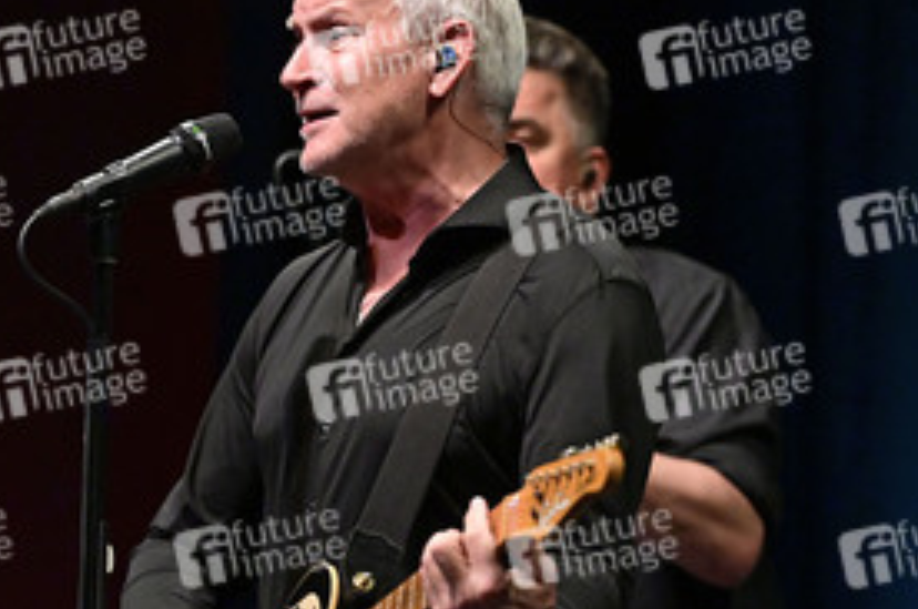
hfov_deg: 6.3
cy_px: 300
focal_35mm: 327
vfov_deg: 4.2
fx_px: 8324
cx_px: 304
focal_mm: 200
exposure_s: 1/400
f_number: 2.8
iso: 6400
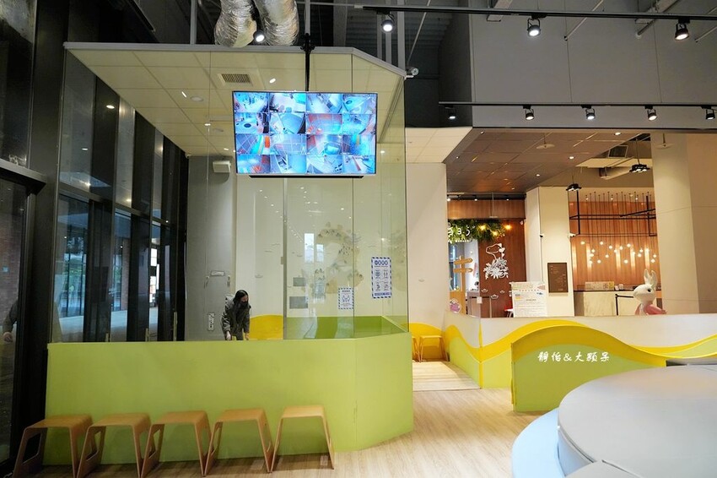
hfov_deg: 73.8
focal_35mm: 24
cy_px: 239
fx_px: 478
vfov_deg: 53.1
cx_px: 358
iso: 5000
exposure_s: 1/250
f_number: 4
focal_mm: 24
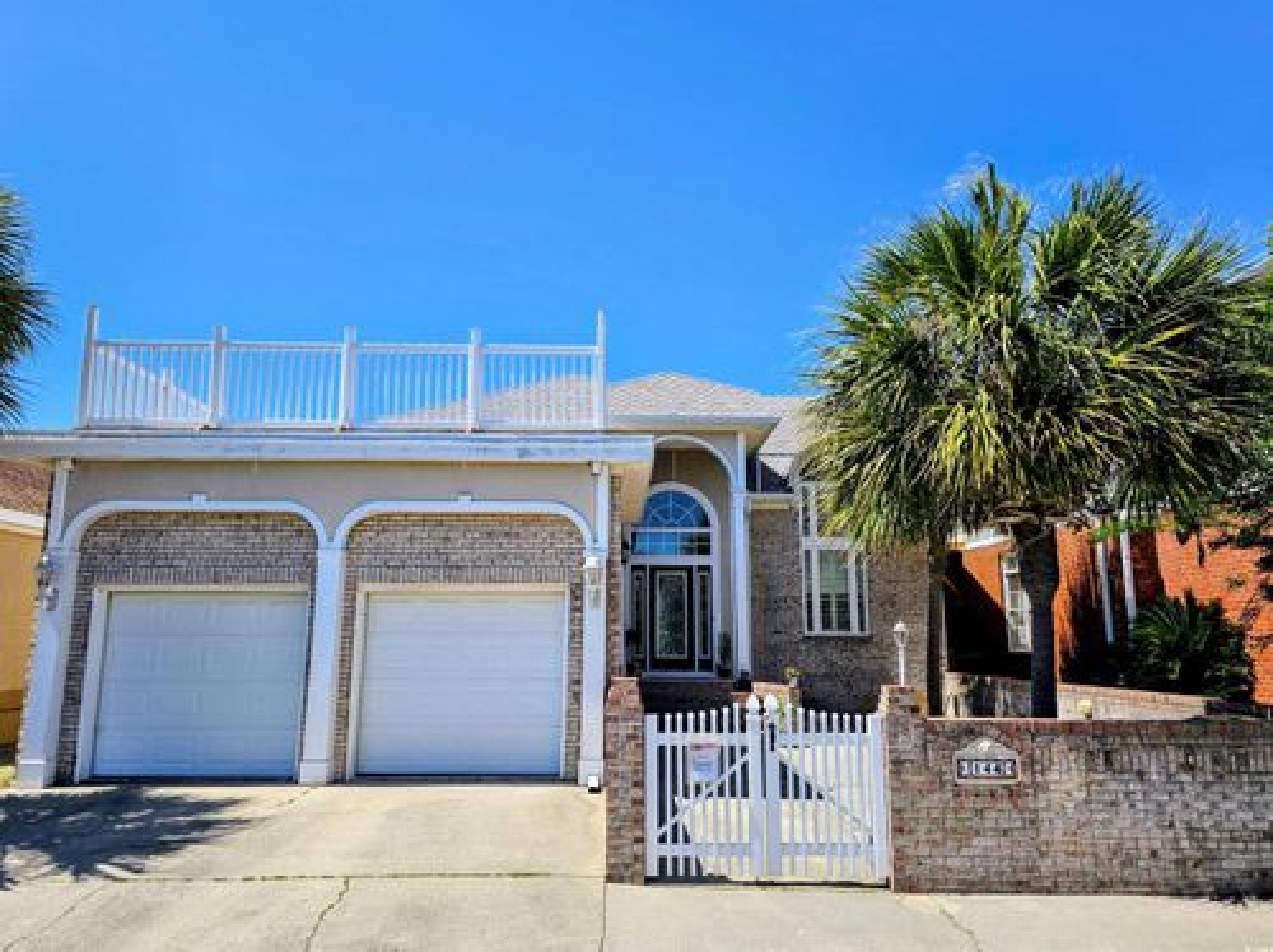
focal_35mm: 23
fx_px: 845
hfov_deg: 74.0
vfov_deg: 58.8
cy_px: 476
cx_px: 636
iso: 10
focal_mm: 6.3
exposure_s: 1/984
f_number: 1.7
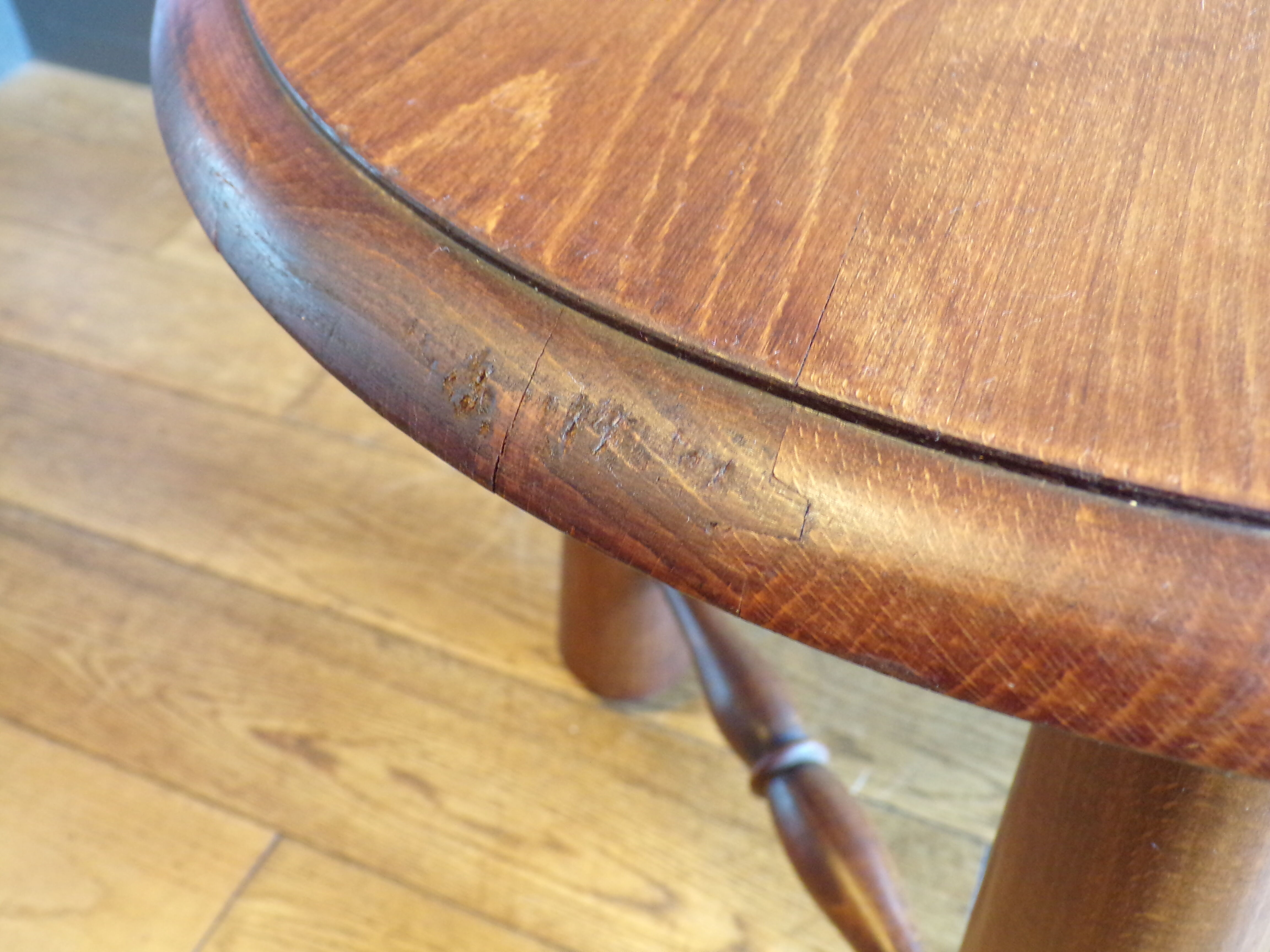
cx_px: 635
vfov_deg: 44.2
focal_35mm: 32
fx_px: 1174
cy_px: 476
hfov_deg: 56.8
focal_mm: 5.8
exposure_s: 1/8
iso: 400
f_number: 3.2
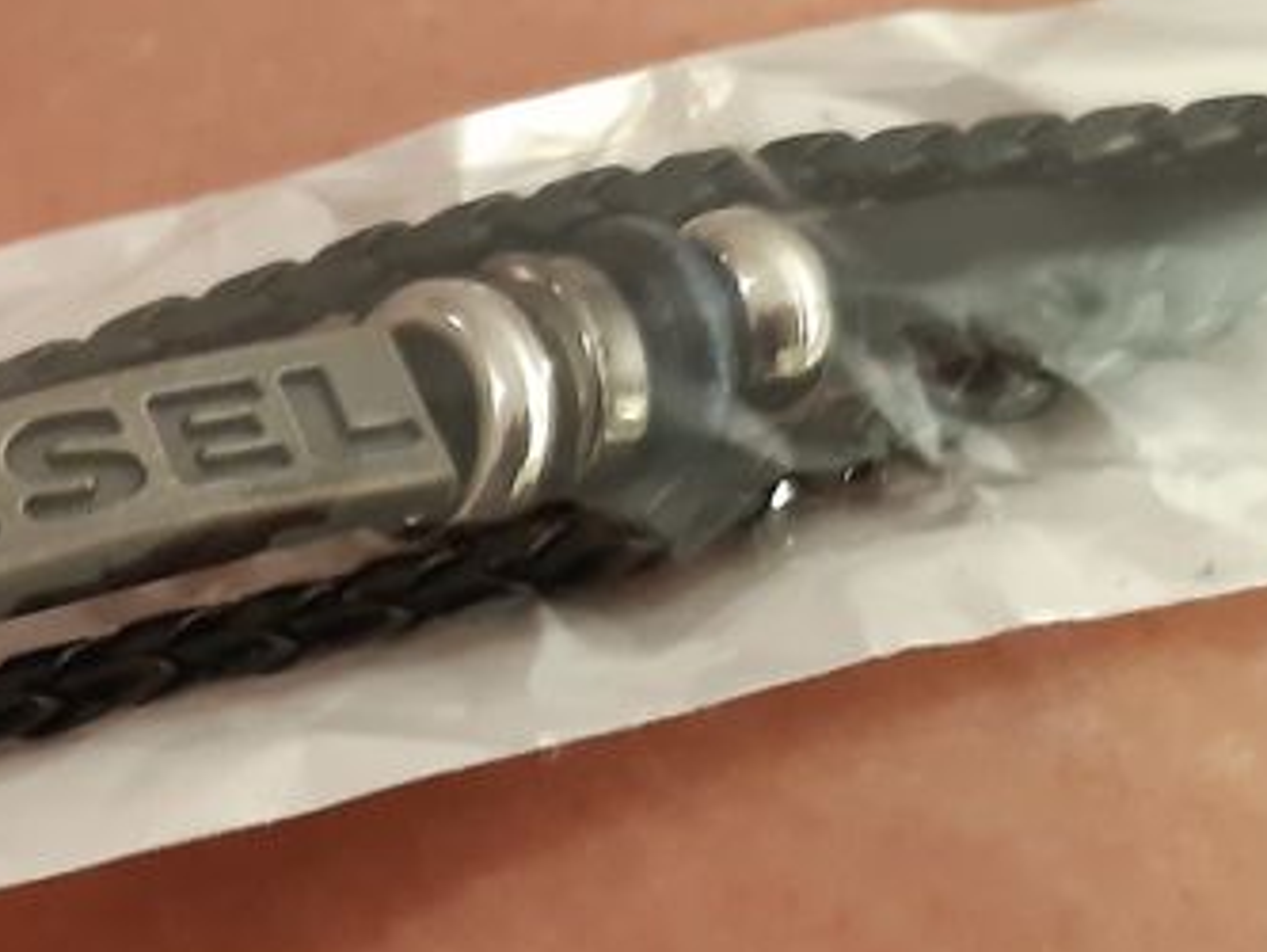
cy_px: 876
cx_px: -190
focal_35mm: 78
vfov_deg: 18.6
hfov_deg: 23.2
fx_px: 2856
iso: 320
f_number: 1.7
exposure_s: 1/25
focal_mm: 3.92
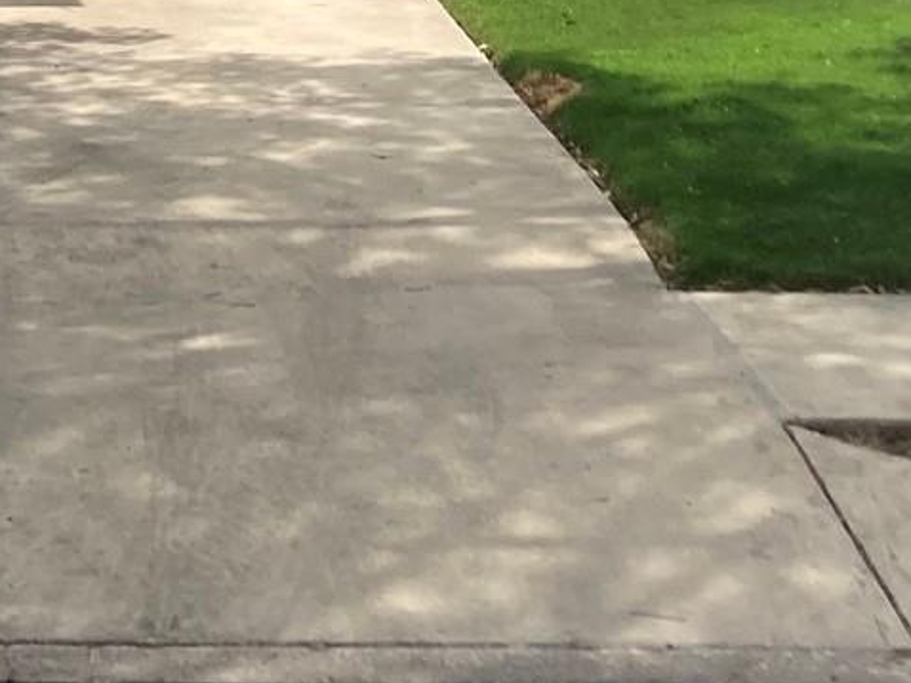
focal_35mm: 120
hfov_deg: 16.0
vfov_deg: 11.1
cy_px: -729
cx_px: -50
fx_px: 3156
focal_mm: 3.99
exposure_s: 1/2183
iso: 20
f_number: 1.8
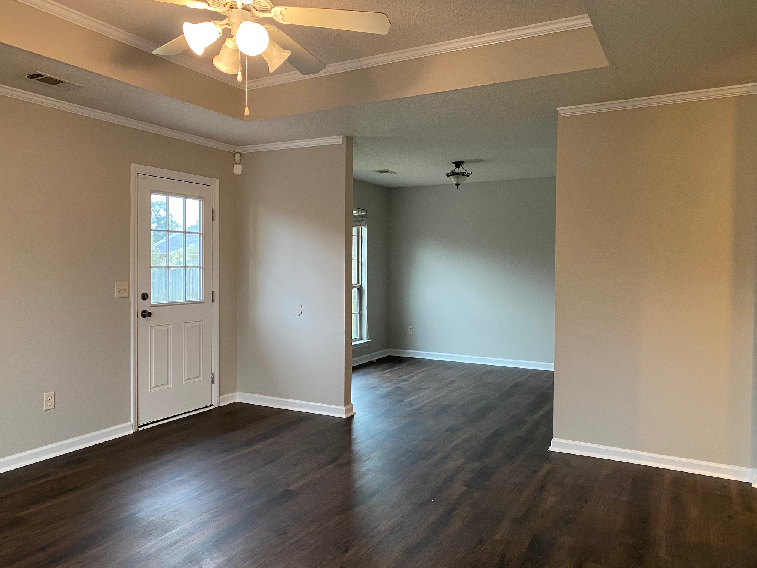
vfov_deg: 53.1
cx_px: 378
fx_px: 569
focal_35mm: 26
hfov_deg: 67.3
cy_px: 284
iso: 400
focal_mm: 4.25
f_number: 1.8
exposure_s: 1/60
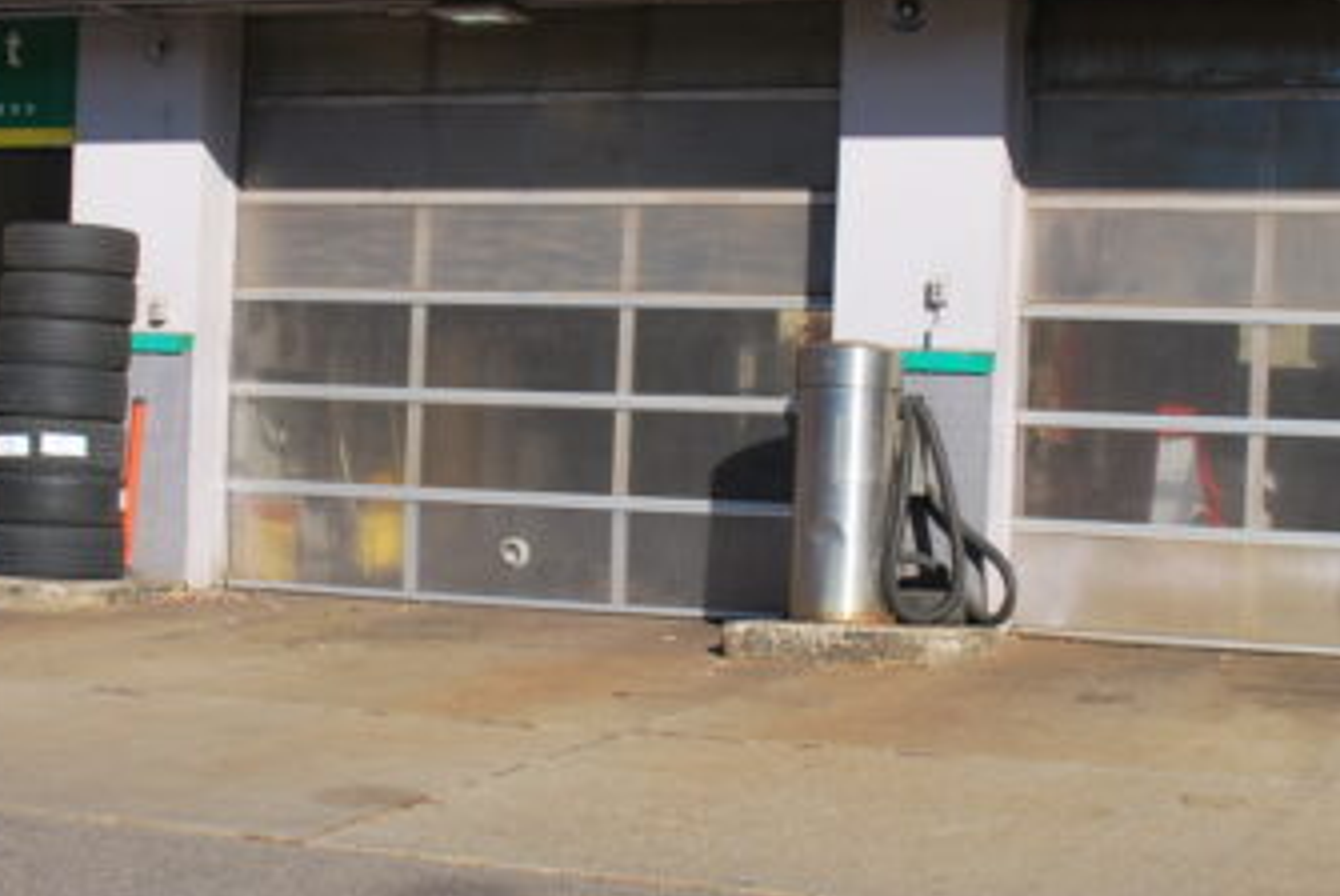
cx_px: 580
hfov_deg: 28.0
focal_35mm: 72
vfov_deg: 18.9
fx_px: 2688
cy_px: 424
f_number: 8
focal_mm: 21
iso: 100
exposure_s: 1/250
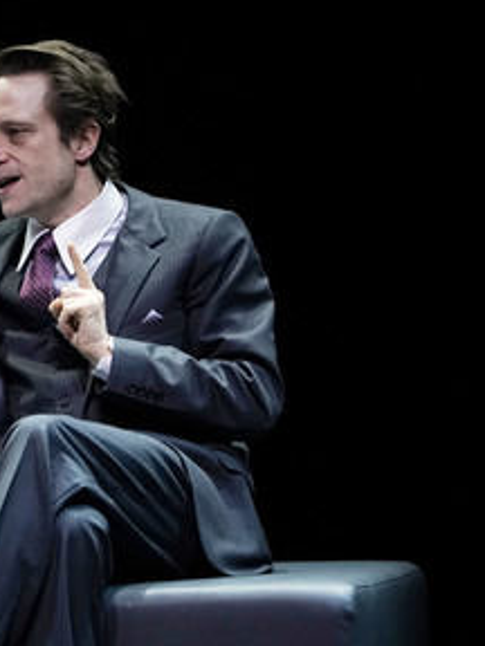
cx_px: 6
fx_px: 8761
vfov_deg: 4.2
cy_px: 321
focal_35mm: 469
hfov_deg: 3.2
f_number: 6.3
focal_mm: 312
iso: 4000
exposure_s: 1/160
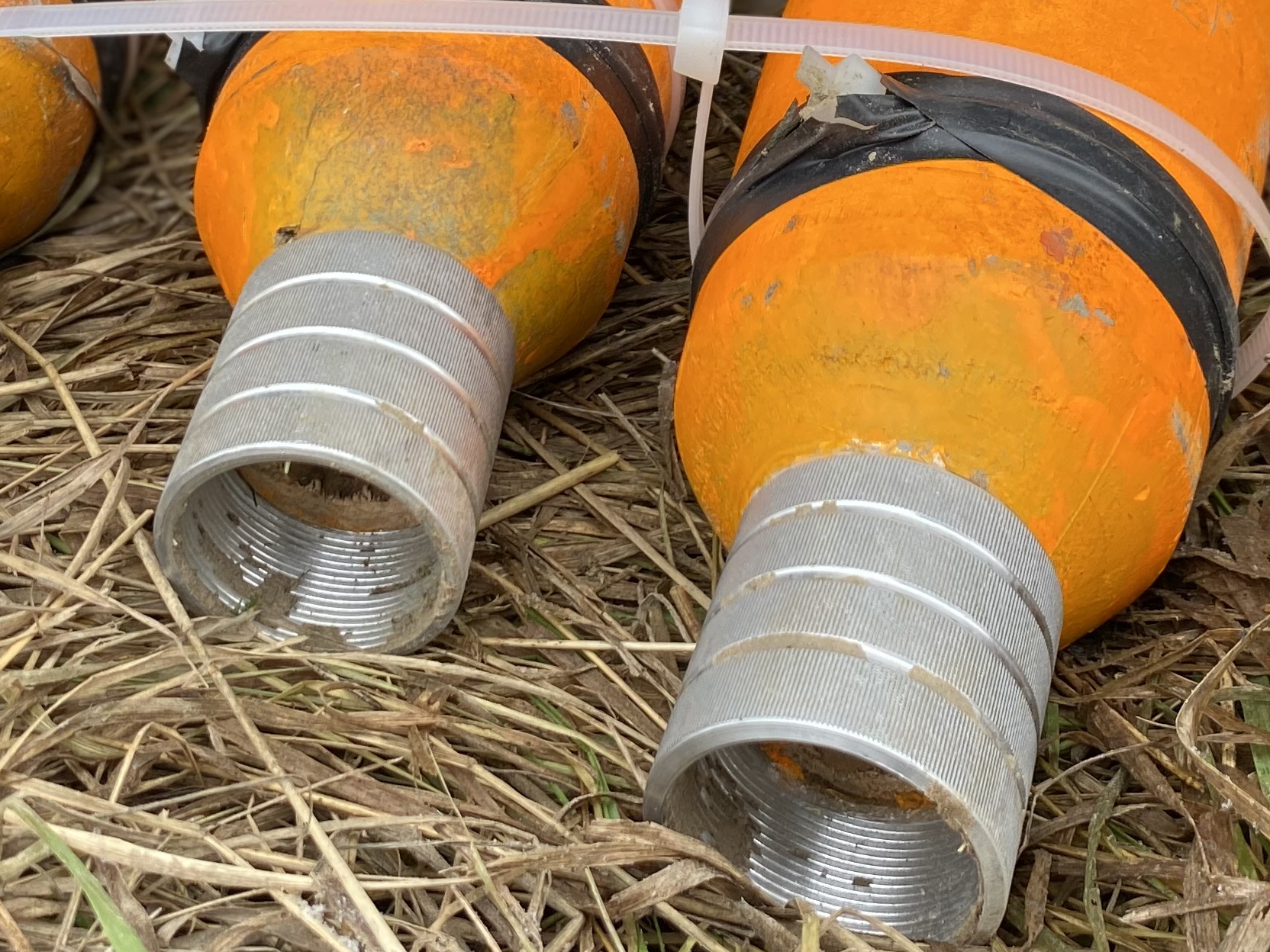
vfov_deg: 22.6
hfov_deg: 30.7
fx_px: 2311
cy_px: 60
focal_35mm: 63
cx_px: 548
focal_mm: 4.25
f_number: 1.8
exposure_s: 1/121
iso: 40
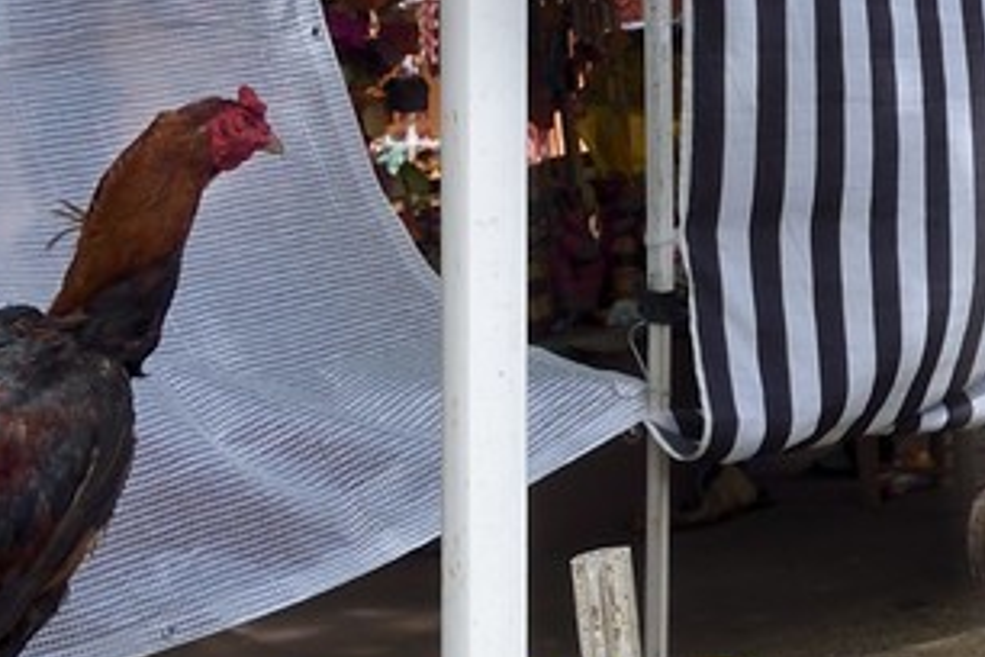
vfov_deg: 7.7
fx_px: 4870
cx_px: 2276
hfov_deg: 10.2
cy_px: 357
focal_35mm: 178
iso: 200
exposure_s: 1/125
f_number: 16
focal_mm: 34
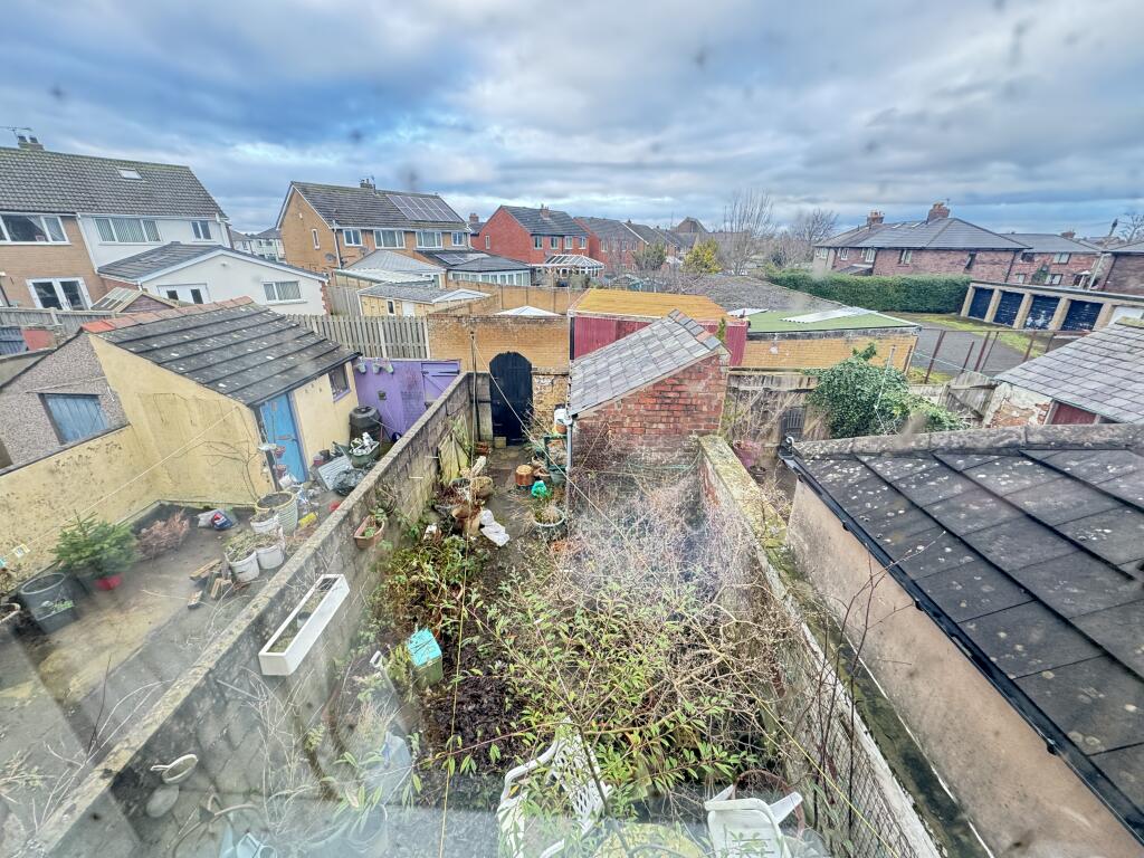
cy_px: 429
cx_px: 572
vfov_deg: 85.7
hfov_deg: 102.1
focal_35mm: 14
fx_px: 463
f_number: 2.2
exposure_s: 1/99
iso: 250
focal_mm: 2.22
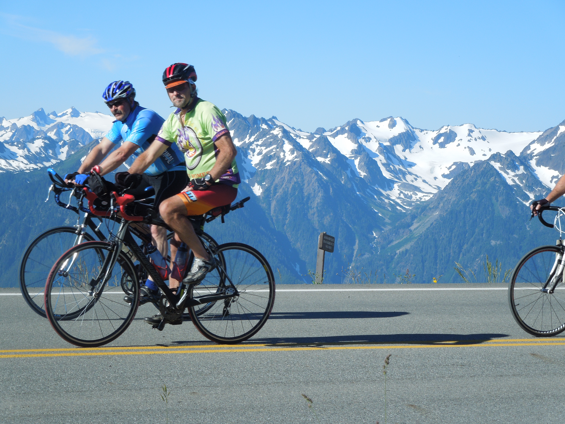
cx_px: 282
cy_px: 212
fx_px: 1942
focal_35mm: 119
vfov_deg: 12.5
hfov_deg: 16.6
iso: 100
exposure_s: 1/640
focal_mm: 21.5
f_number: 4.8
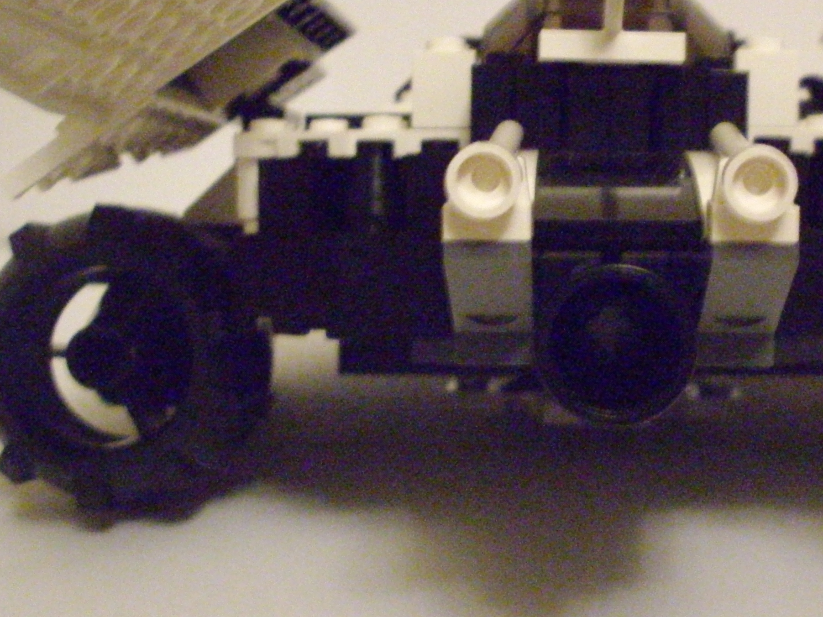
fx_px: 1593
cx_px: 624
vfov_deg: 21.9
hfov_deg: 28.5
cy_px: 276
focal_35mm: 67
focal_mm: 6.2
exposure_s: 1/20
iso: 1000
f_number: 2.8
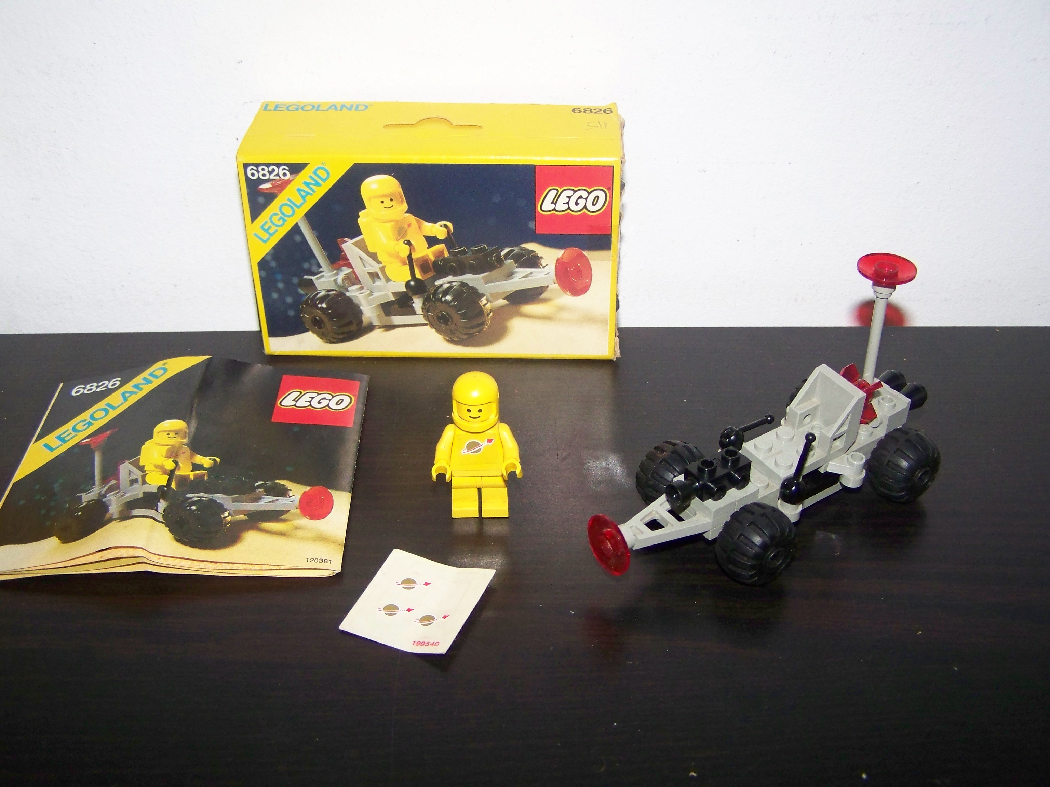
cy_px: 394
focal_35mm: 38
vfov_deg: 37.7
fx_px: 1153
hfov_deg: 49.0
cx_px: 525
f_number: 2.8
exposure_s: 1/30
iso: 200
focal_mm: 6.3
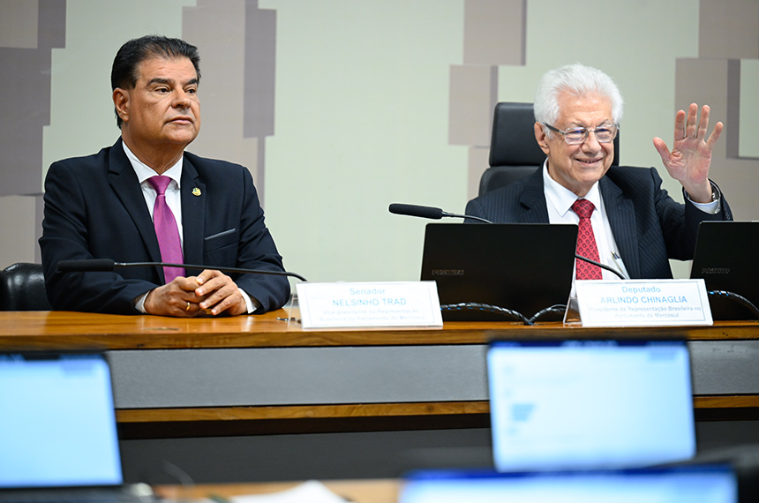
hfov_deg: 13.3
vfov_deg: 8.8
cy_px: 252
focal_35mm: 155
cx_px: 380
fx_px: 3262
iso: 2000
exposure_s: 1/160
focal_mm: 155
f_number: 2.8
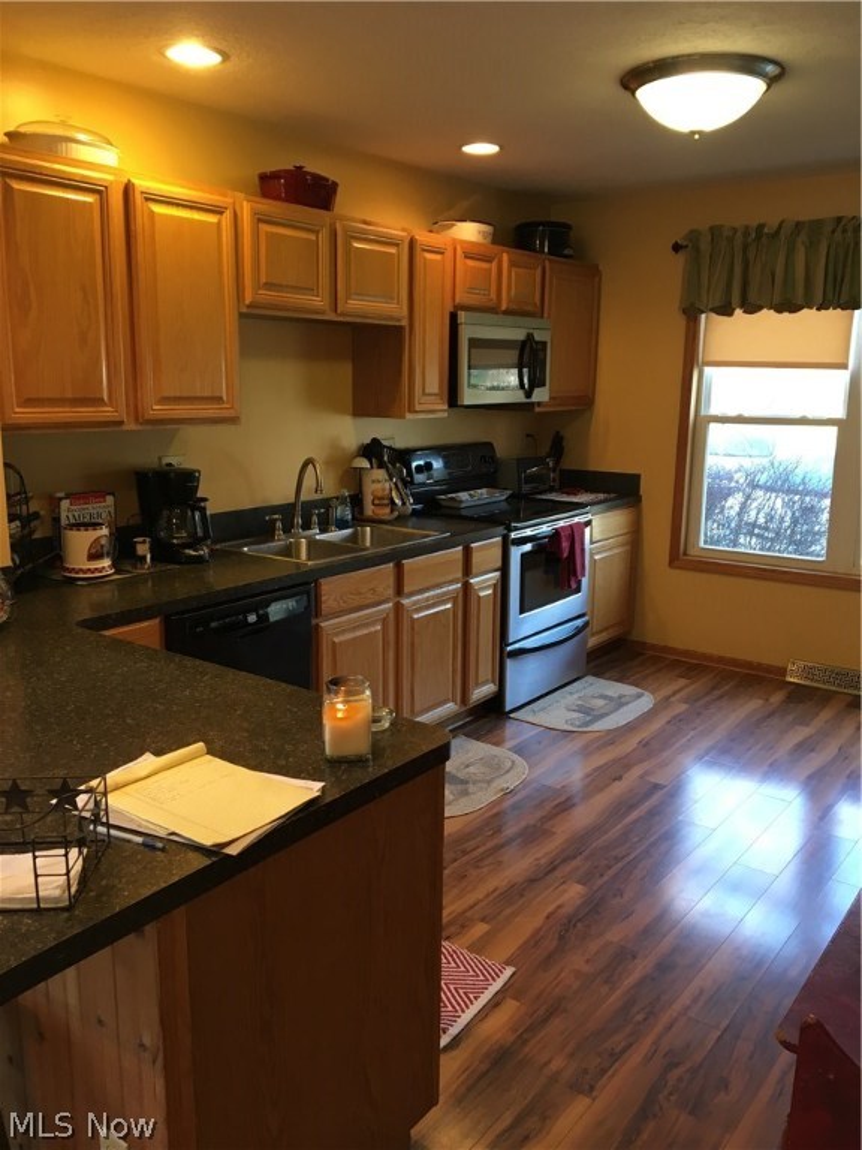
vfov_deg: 61.7
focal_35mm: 29
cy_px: 575
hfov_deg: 48.2
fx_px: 963
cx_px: 431
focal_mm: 4.15
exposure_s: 1/30
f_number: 2.2
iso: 64
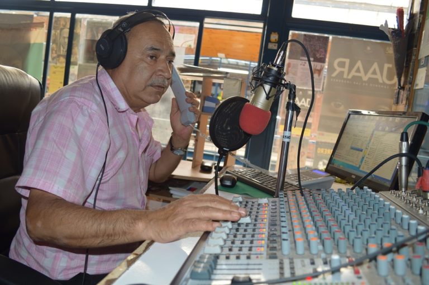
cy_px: 142
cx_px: 214
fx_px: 321
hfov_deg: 67.4
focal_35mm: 27
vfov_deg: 47.8
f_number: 3.5
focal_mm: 18
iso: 250
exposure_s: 1/30
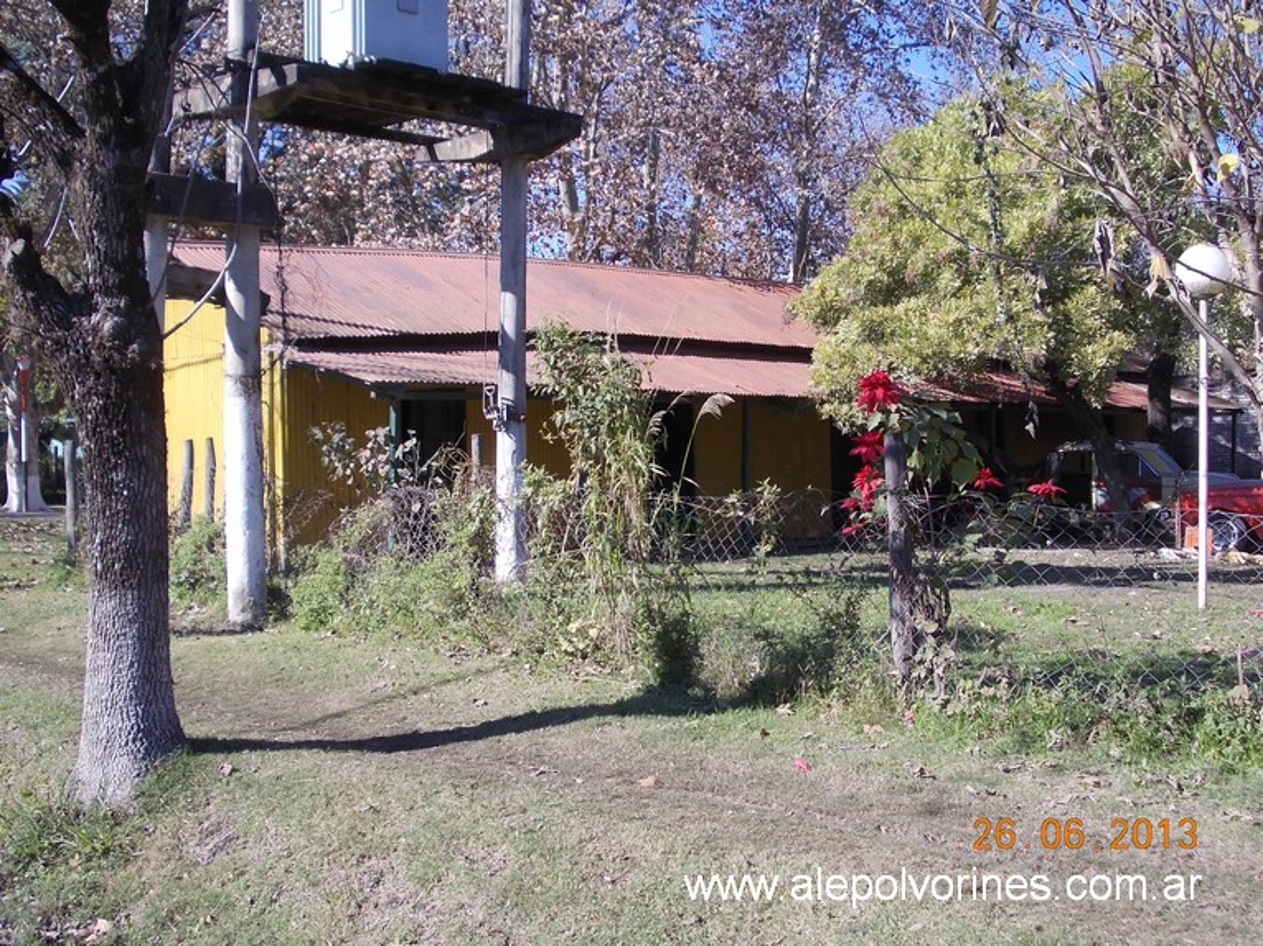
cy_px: 473
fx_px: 1568
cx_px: 632
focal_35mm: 43
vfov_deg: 33.6
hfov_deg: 43.9
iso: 80
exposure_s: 1/400
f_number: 3.3
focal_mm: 6.1
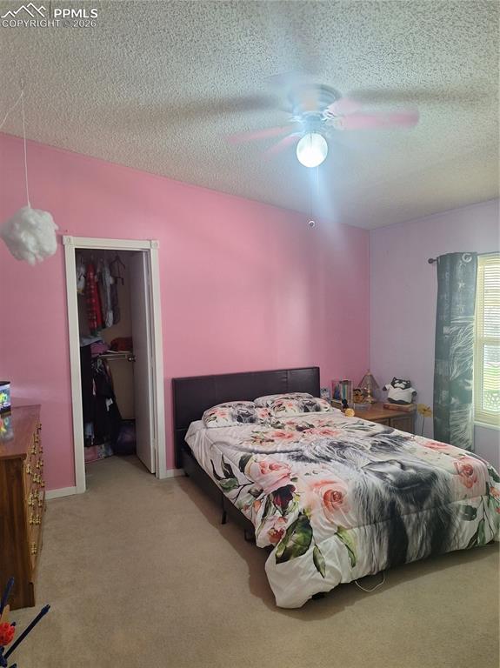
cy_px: 334
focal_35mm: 23
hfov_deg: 58.8
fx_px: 443
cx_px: 250
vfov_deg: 74.0
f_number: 1.8
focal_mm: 5.54
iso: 160
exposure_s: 1/40
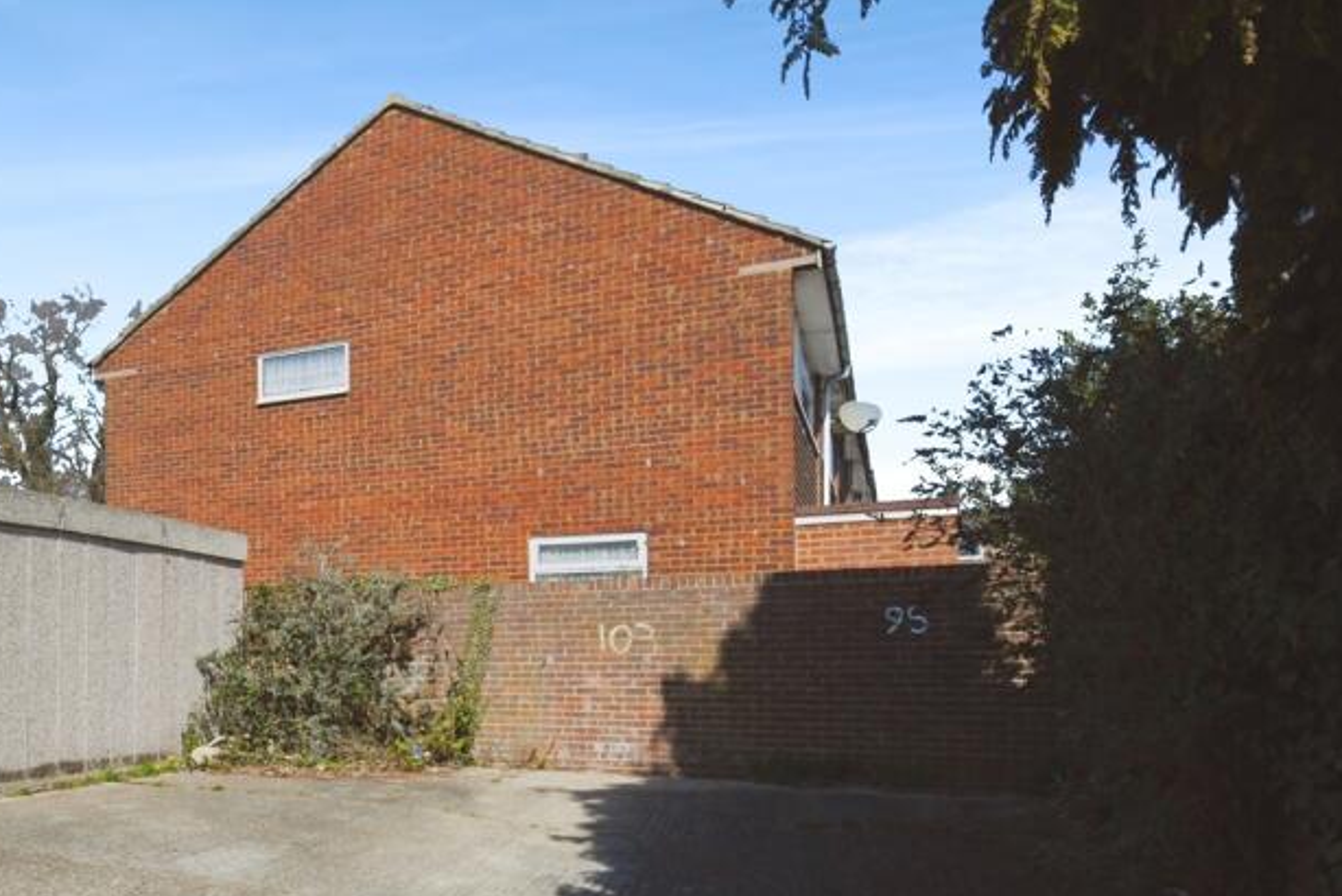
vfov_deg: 50.3
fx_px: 932
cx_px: 282
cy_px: 603
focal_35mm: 25
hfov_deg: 65.5
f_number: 14
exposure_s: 1/1250
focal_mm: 15
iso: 640
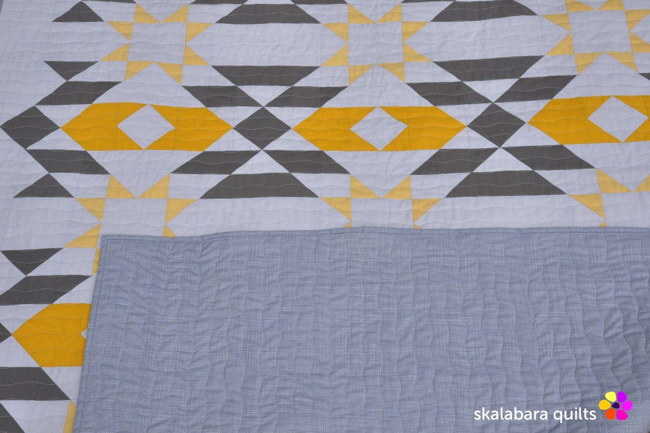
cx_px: 325
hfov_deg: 38.9
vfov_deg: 26.5
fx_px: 921
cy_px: 216
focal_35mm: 51
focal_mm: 34
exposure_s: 1/250
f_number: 16
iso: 200
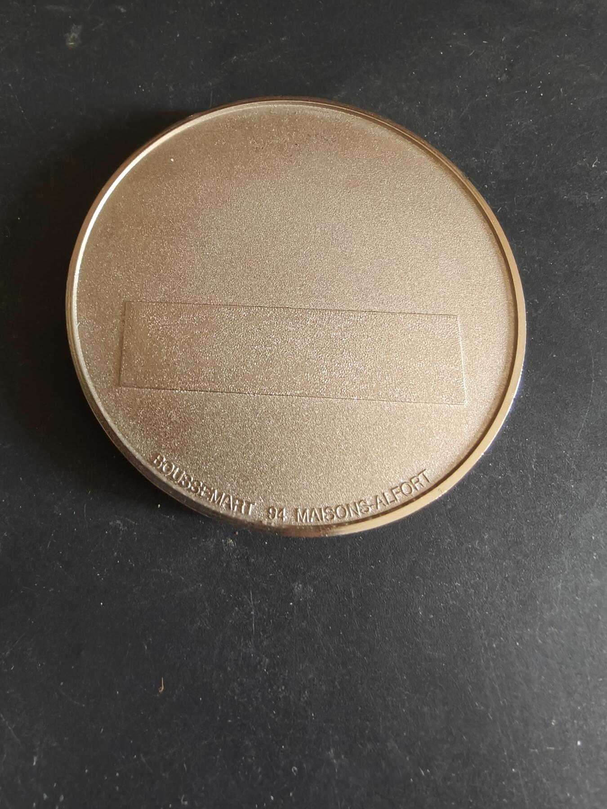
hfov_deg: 58.9
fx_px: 538
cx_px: 304
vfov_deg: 73.9
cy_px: 404
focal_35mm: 23
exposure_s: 1/50
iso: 640
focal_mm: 2.32
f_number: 2
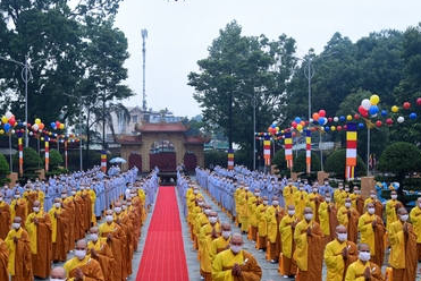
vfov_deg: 31.9
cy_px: 152
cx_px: 151
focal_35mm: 42
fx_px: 492
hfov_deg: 45.9
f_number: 6.3
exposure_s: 1/60
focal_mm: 24
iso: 400
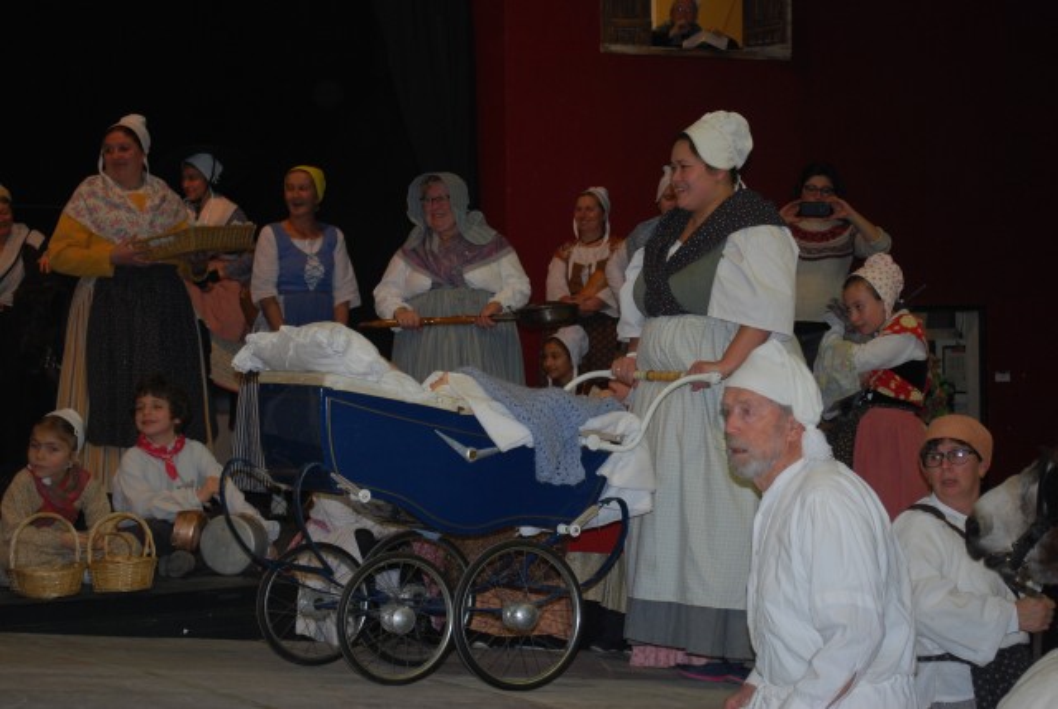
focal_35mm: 68
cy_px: 354
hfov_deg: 29.8
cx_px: 529
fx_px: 1987
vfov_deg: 20.2
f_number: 5.3
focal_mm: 45
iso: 280
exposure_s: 1/60
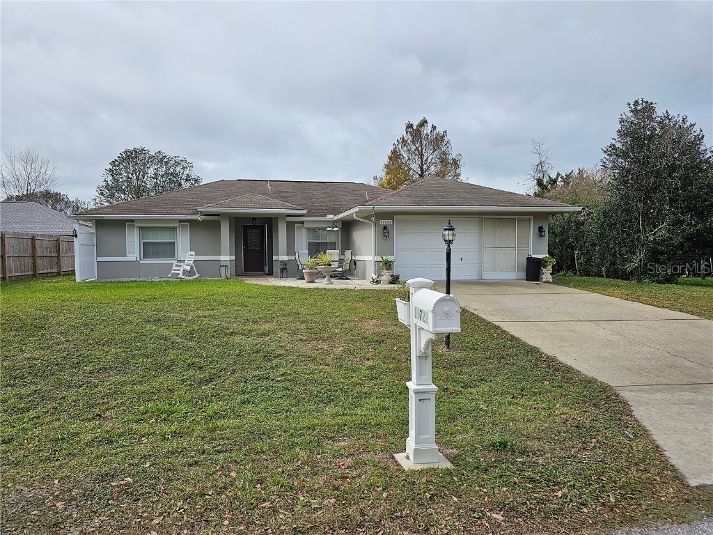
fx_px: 474
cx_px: 356
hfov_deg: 73.9
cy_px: 268
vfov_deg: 58.9
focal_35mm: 23
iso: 20
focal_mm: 6.3
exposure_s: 1/1129
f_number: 1.7
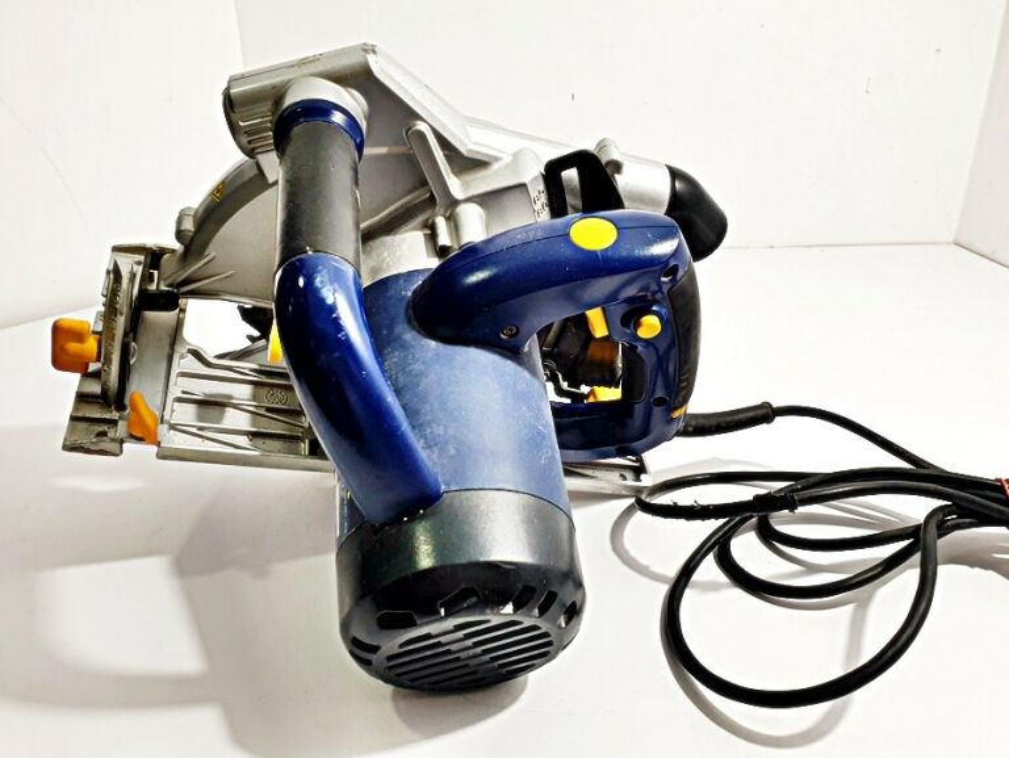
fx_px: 758
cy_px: 379
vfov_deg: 53.1
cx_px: 504
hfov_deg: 67.3
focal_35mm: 26
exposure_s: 1/50
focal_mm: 4.3
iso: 100
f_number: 2.4
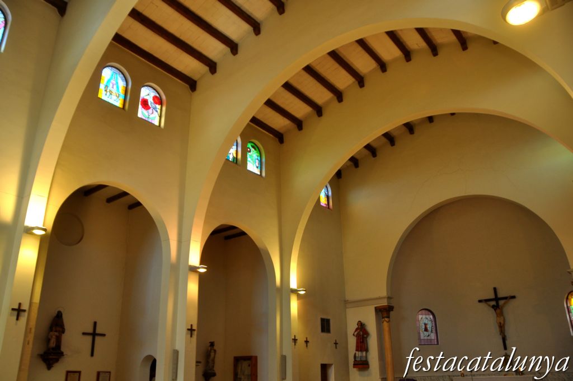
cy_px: 190
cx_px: 286
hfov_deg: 67.4
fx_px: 429
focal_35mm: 27
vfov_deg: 47.8
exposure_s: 1/80
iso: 320
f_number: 4.5
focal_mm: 18
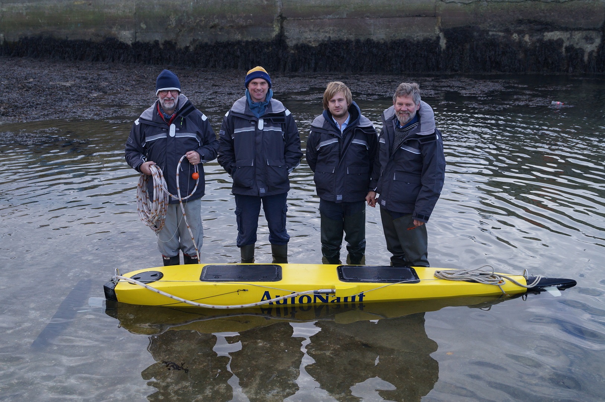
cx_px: 302
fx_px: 705
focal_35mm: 42
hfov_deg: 46.5
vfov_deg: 31.8
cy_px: 201
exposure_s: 1/400
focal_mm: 28
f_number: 5.6
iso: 400
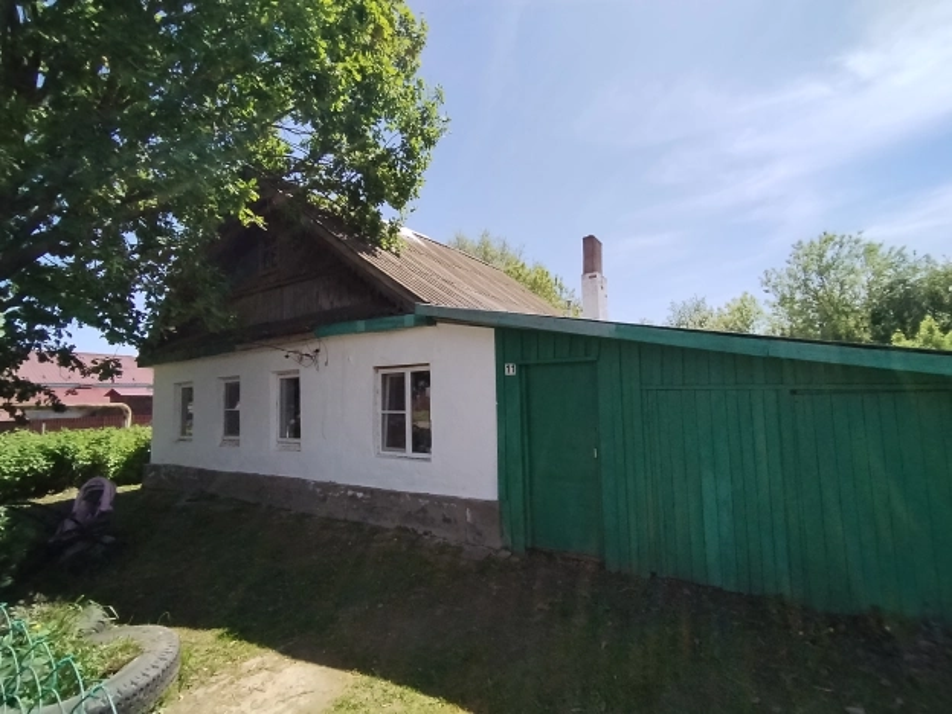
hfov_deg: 91.0
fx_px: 468
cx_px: 476
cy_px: 357
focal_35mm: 17
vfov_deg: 74.7
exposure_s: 1/2764
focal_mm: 1.42
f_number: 2.2
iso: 100
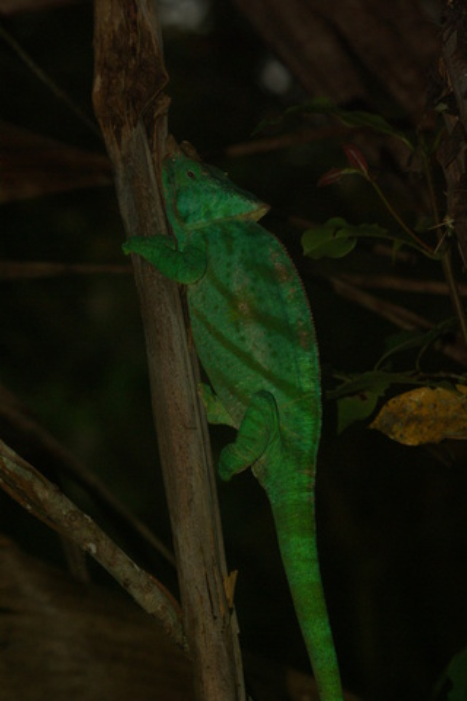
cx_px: 234
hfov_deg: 8.5
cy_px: 350
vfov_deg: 12.7
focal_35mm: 162
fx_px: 3152
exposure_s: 1/125
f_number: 8
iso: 400
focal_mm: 108
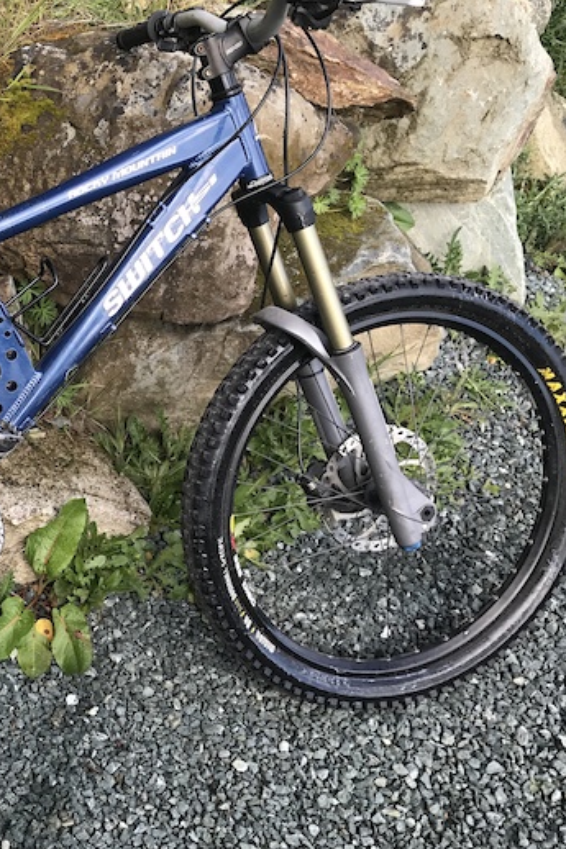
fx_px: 1062
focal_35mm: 45
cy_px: 374
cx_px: -21
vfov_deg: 43.5
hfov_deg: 27.8
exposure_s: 1/343
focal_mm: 3.99
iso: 20
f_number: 1.8
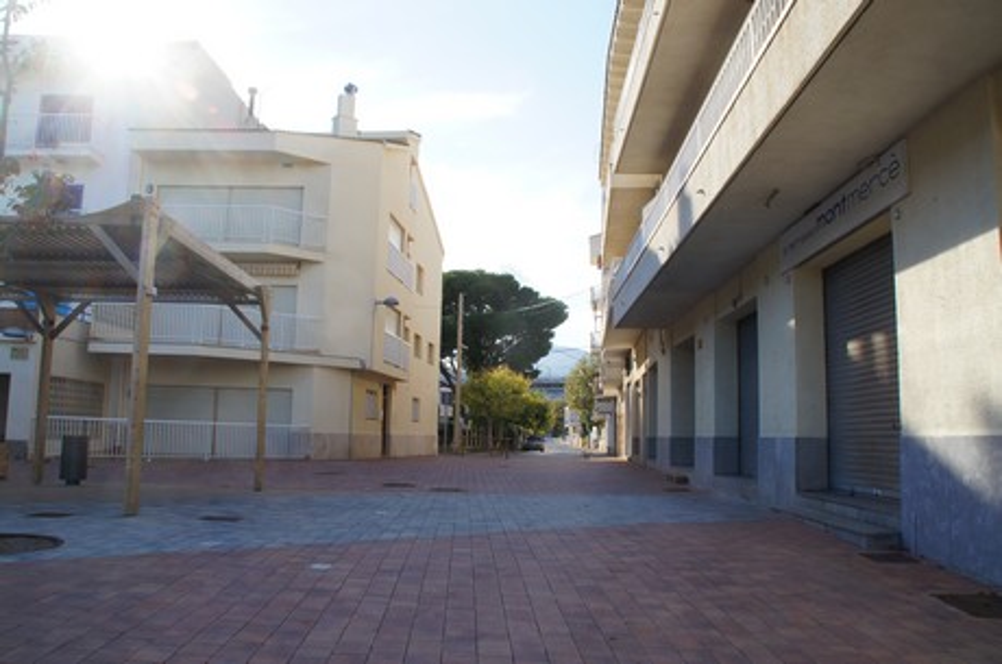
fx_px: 750
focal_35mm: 27
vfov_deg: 47.8
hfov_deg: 67.5
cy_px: 332
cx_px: 501
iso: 100
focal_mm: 18
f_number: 11
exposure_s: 1/60
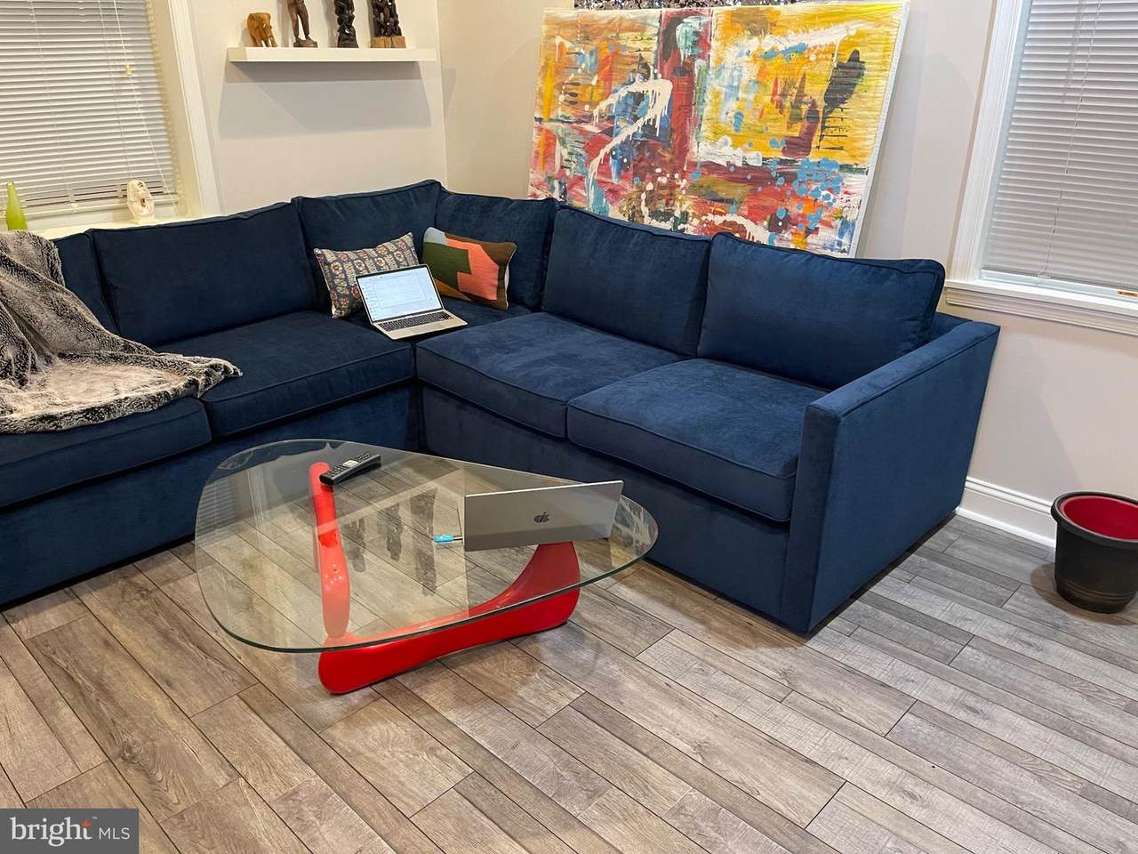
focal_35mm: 26
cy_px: 427
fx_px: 855
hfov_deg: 67.3
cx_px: 569
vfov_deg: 53.1
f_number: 1.6
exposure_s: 1/60
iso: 500
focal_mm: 5.1
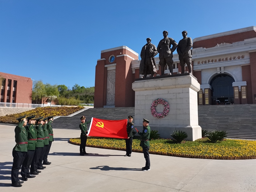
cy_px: 96
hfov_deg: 67.3
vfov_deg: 53.1
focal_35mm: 26
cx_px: 128
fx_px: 192
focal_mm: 5.58
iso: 50
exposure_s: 1/1466
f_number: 1.8
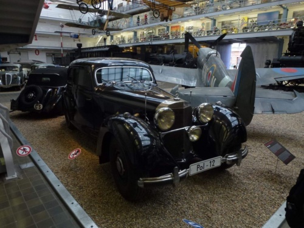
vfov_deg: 56.8
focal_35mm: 24
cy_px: 114
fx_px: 211
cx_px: 152
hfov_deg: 71.6
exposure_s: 1/20
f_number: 3.3
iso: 200
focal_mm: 4.3
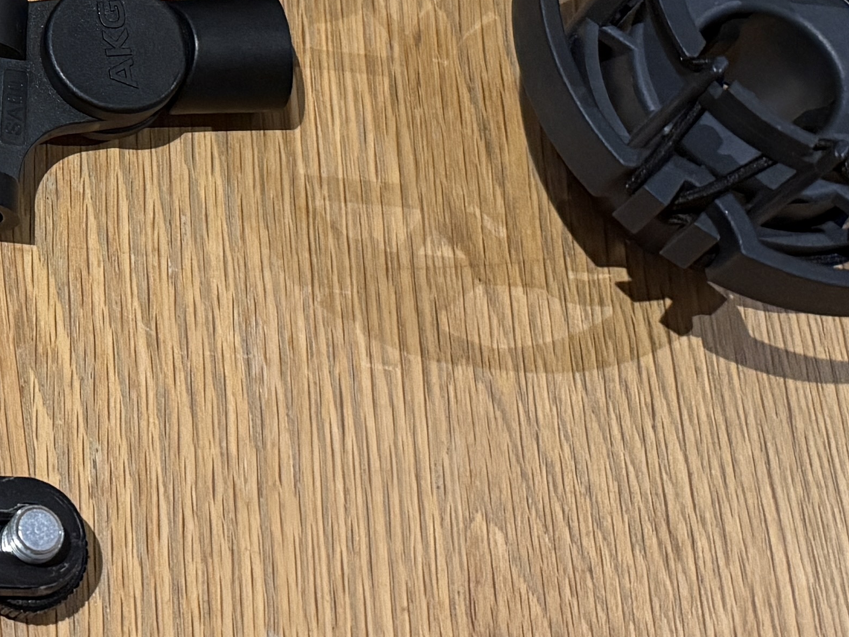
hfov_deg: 19.9
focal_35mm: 87
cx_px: -364
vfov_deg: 16.3
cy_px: -129
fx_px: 2134
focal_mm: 6.76
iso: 500
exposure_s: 1/50
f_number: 1.78
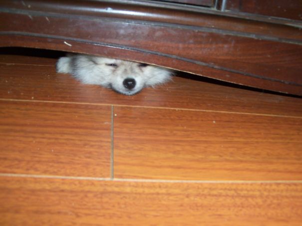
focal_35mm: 35
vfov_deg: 40.7
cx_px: 151
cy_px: 113
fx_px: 305
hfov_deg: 52.7
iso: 100
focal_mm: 6.3
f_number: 3
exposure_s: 1/30
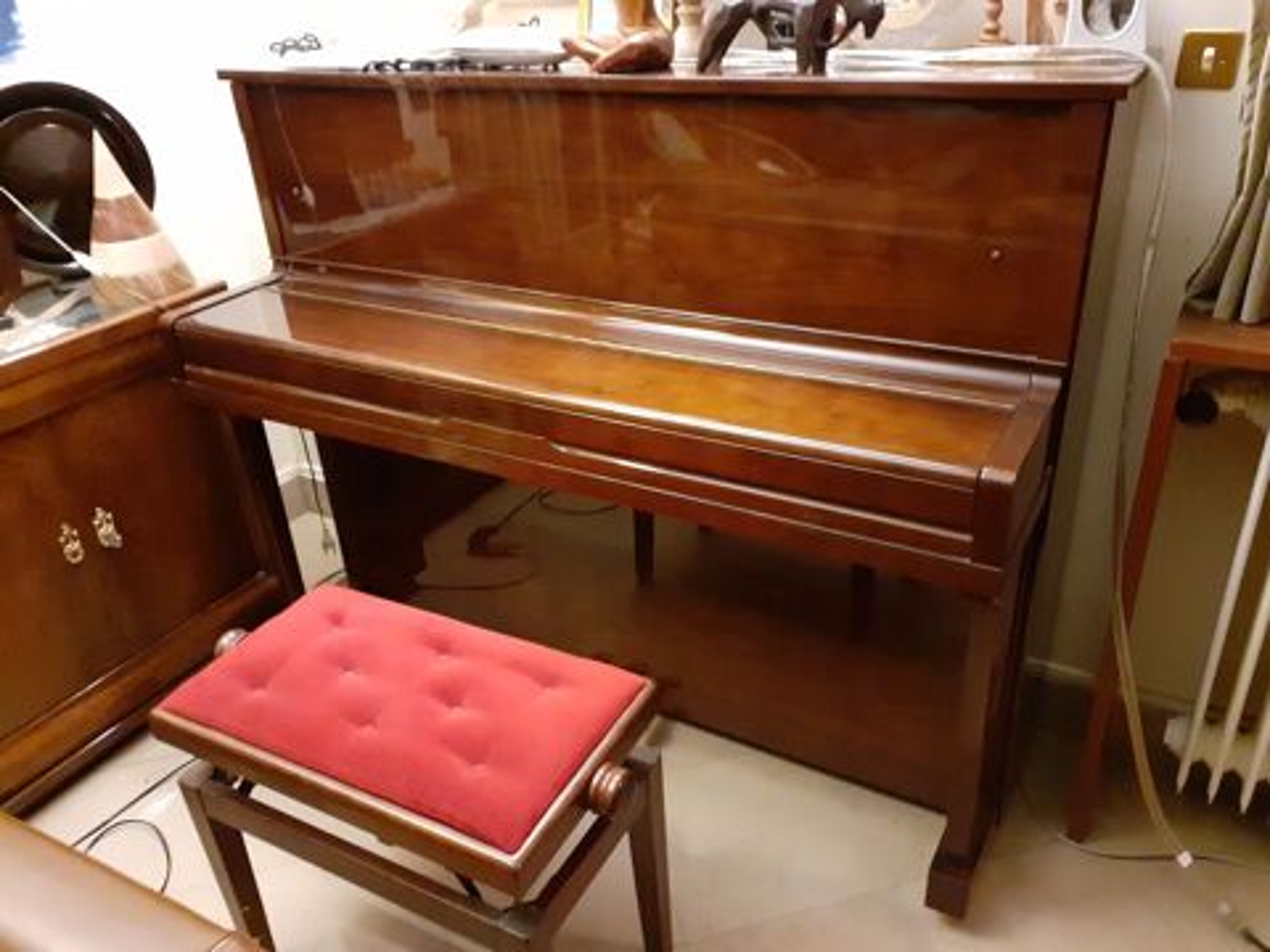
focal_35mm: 27
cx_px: 635
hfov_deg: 65.3
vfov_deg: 51.4
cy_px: 476
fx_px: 991
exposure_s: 1/20
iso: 640
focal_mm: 3.6
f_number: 1.9
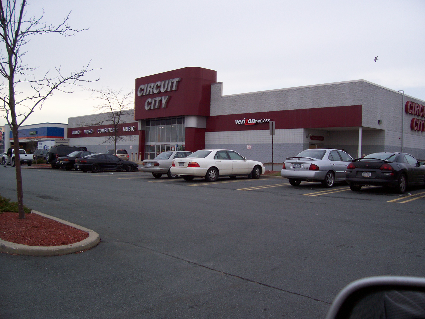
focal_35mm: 34
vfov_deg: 41.8
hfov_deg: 54.0
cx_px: 212
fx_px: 417
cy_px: 160
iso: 80
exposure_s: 1/446
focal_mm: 5.6
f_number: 2.7
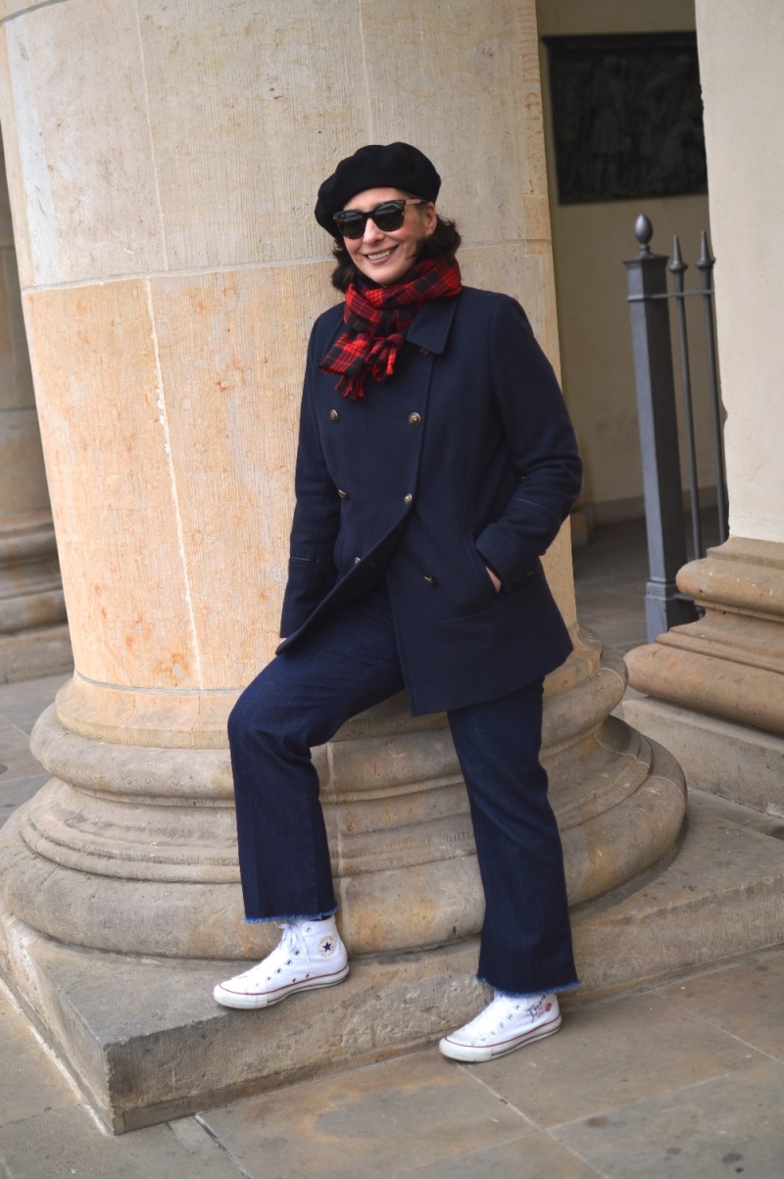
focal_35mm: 52
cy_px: 590
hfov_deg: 25.7
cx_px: 392
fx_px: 1718
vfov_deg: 37.9
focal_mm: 35
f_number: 1.8
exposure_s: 1/400
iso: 100
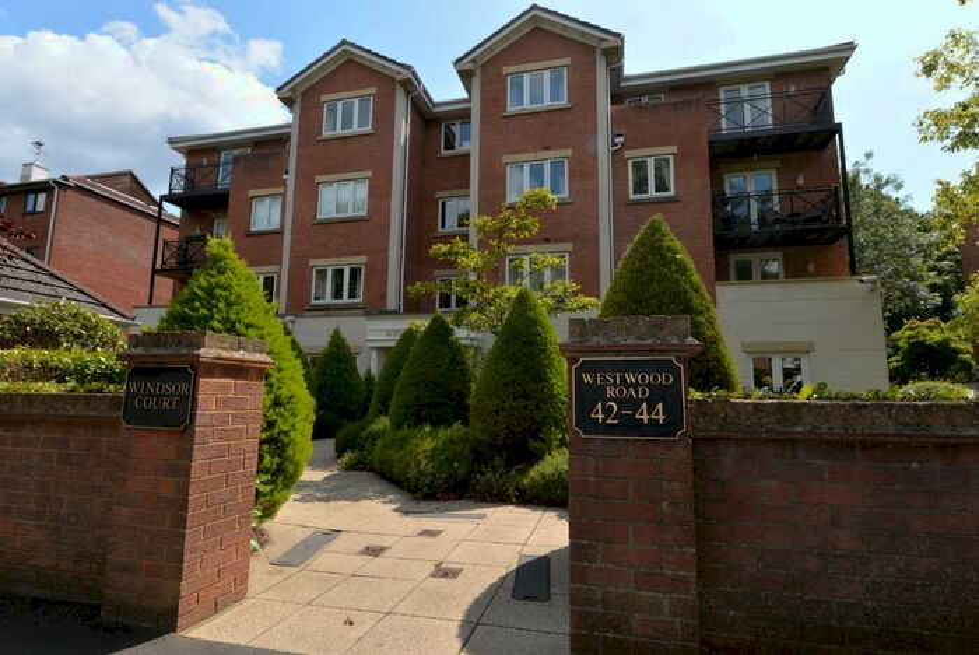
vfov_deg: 64.7
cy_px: 328
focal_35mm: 19
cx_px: 490
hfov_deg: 86.9
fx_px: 517
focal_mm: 19
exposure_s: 1/200
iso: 100
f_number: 8
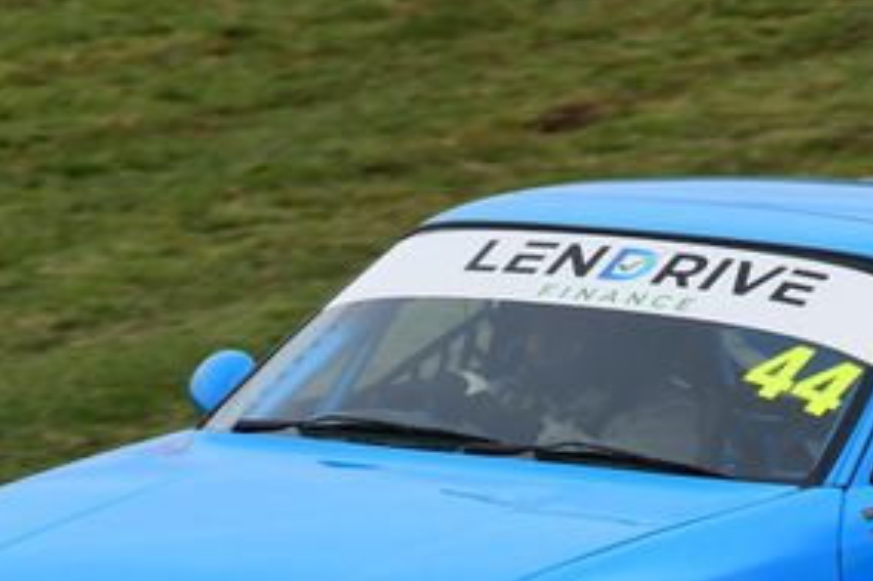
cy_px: 664
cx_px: 636
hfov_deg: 1.0
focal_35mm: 2115
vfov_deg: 0.6
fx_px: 51257
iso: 400
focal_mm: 500
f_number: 11
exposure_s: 1/640
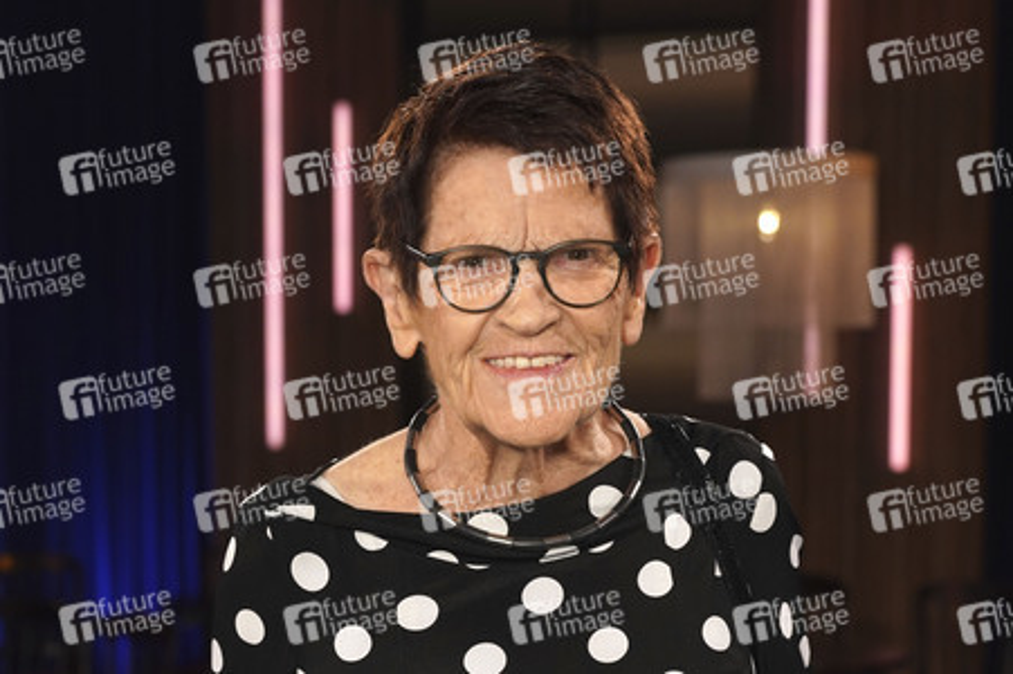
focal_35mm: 59
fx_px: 1659
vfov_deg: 23.0
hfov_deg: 34.0
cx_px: 506
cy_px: 337
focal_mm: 59
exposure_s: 1/200
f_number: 5
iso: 1600
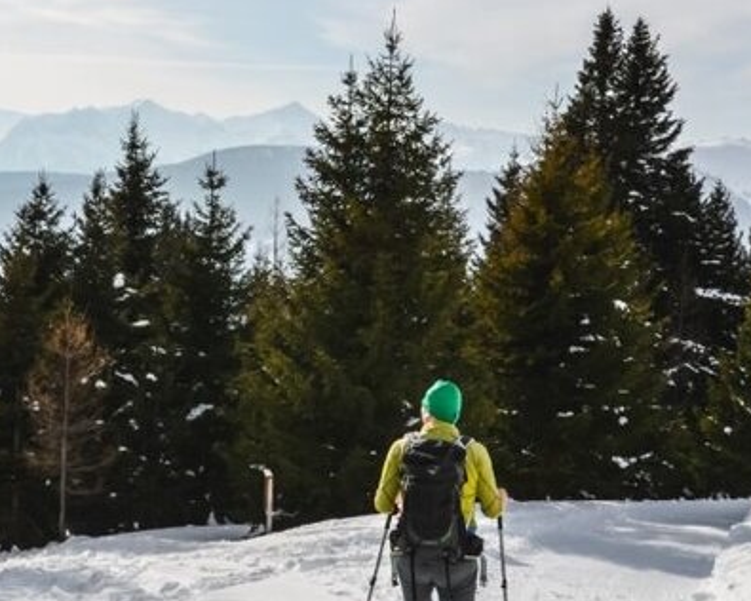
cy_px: 274
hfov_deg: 29.3
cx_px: 232
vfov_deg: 23.8
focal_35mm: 64
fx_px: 1423
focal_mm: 18
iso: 100
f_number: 10
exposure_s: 1/400
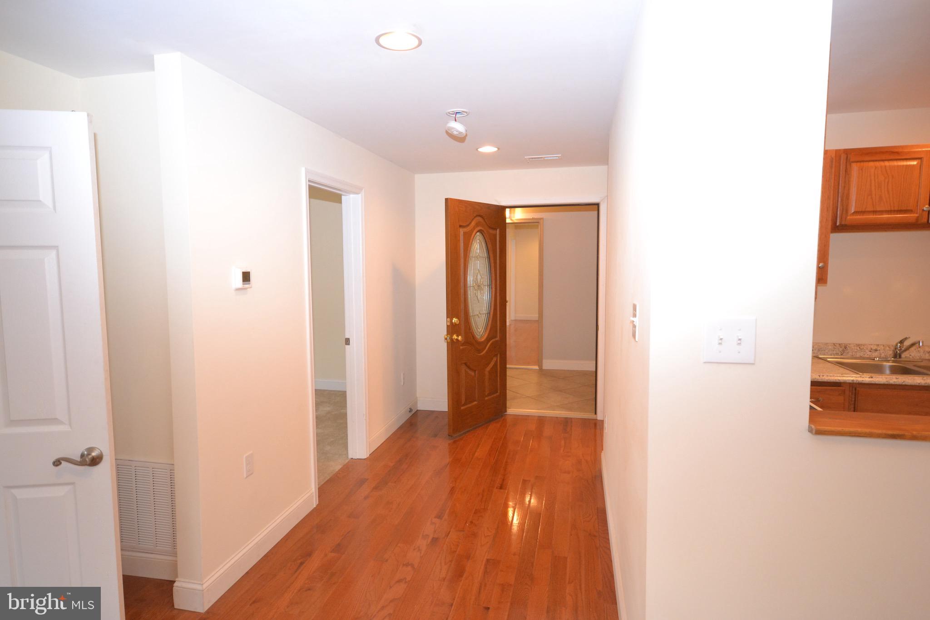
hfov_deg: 85.4
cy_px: 310
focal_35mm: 20
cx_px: 465
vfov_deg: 63.2
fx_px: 504
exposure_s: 1/60
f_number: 4.5
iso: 1100
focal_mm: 13
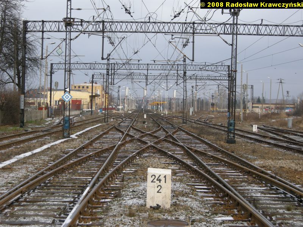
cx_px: 152
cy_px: 114
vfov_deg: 19.9
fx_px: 648
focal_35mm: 74
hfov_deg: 26.3
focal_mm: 15.7
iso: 64
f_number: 4.3
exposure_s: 1/110
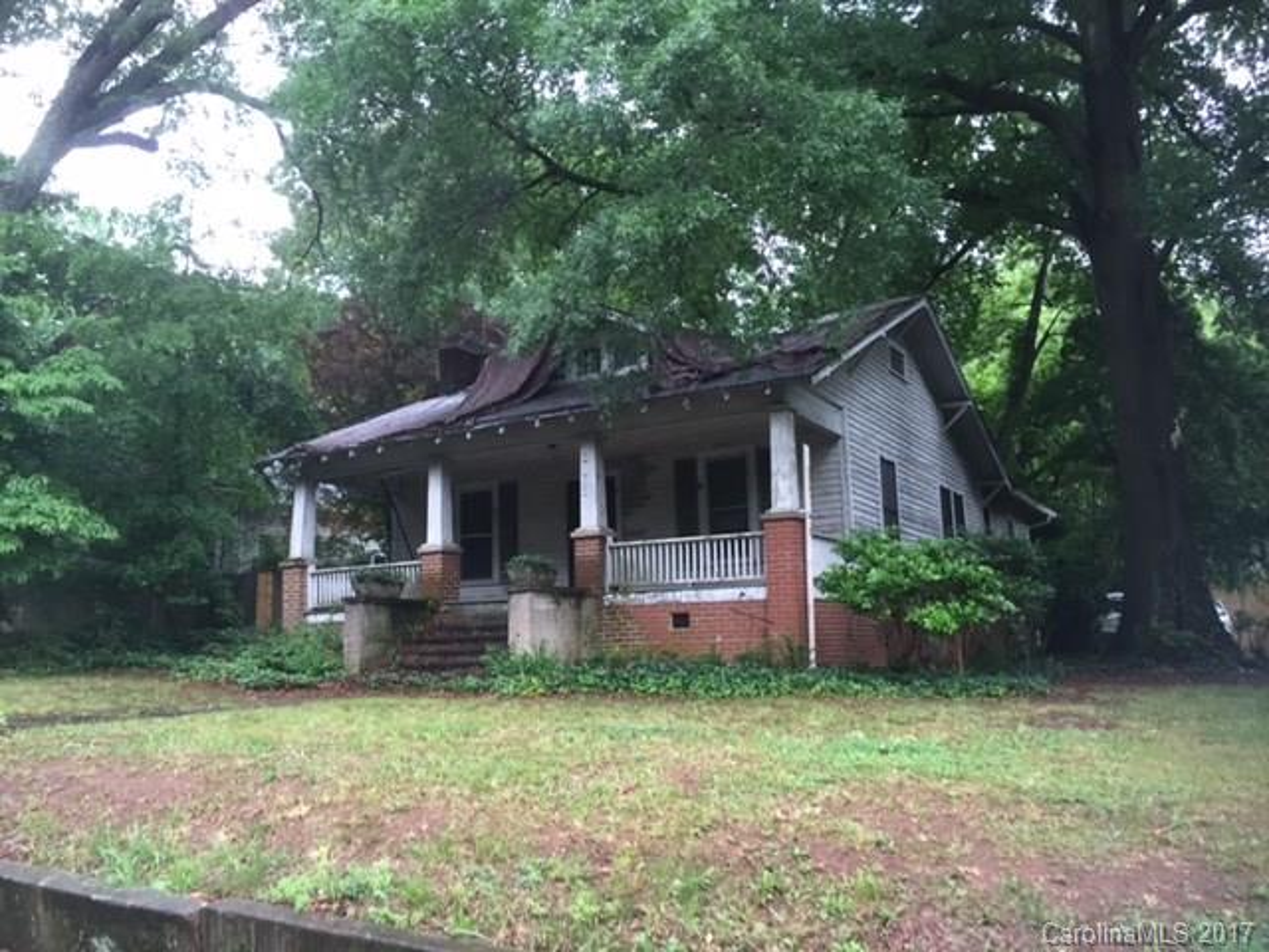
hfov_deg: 61.7
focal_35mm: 29
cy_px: 476
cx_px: 634
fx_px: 1063
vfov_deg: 48.2
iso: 50
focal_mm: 4.15
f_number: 2.2
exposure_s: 1/30
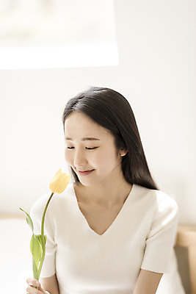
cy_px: 147
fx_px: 694
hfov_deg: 16.1
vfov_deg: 23.9
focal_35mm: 85
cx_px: 98
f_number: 2
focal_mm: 85
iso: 125
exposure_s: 1/250
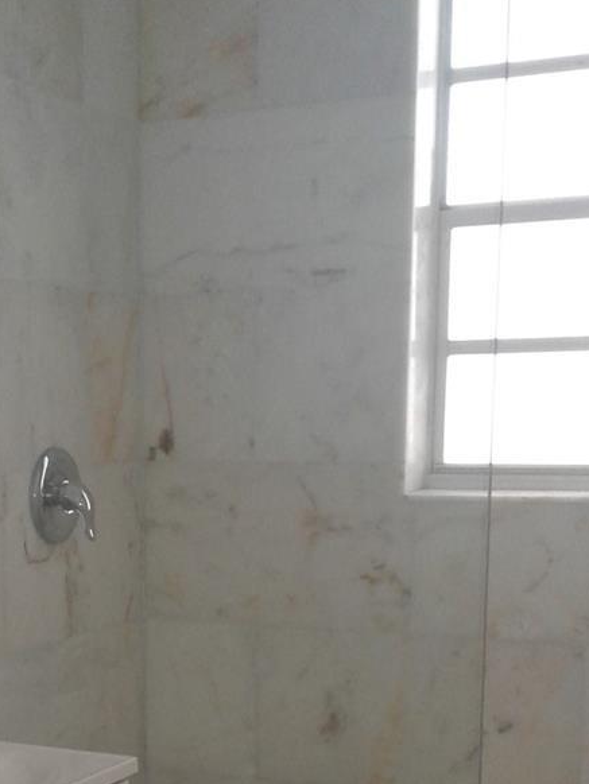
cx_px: 125
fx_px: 1542
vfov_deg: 27.6
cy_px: 691
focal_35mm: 68
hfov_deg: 21.4
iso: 50
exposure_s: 1/20
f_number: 2.2
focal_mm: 3.3
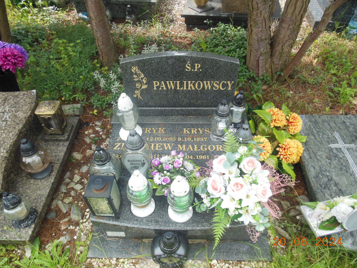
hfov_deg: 69.4
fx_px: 258
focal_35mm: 25
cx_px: 178
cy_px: 134
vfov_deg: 54.9
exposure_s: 1/320
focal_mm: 4.5
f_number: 3.2
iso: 125
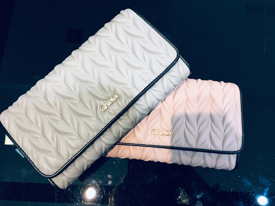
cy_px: 103
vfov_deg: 48.2
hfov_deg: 61.7
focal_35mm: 29
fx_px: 230
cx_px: 138
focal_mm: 4.15
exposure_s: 1/33
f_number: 2.2
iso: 100
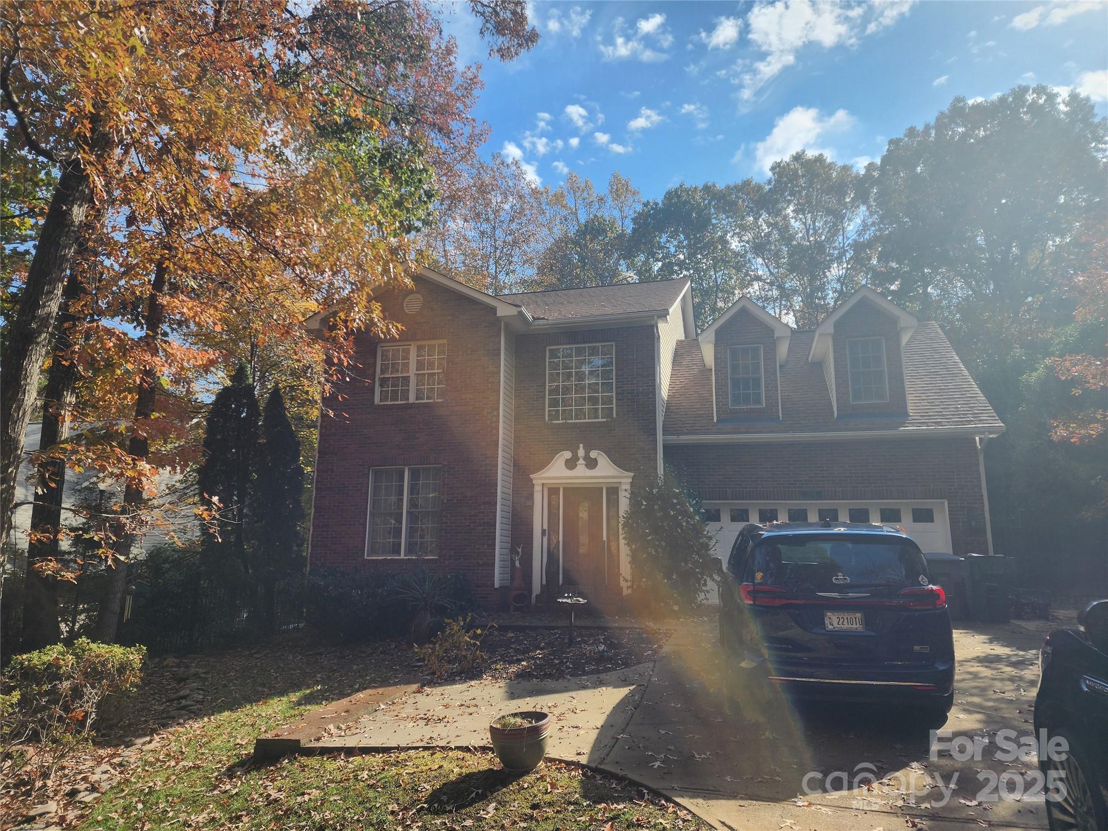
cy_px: 416
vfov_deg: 58.9
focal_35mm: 23
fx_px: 736
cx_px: 554
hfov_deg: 73.9
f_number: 1.8
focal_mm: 6.4
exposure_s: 1/965
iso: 12
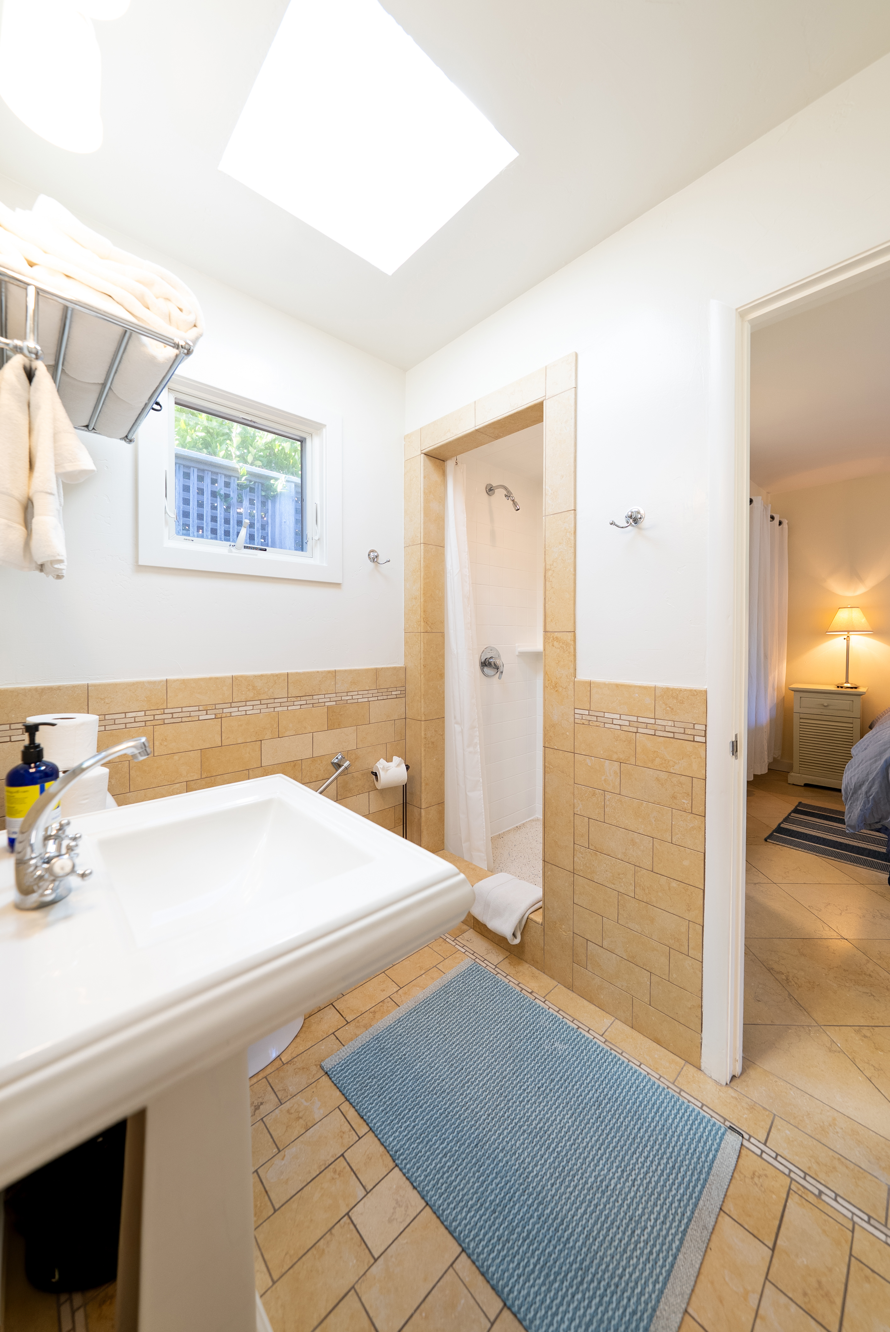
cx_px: 445
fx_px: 444
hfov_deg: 90.1
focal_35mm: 12
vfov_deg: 112.6
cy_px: 666
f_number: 4
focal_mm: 12
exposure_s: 1/30
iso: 250
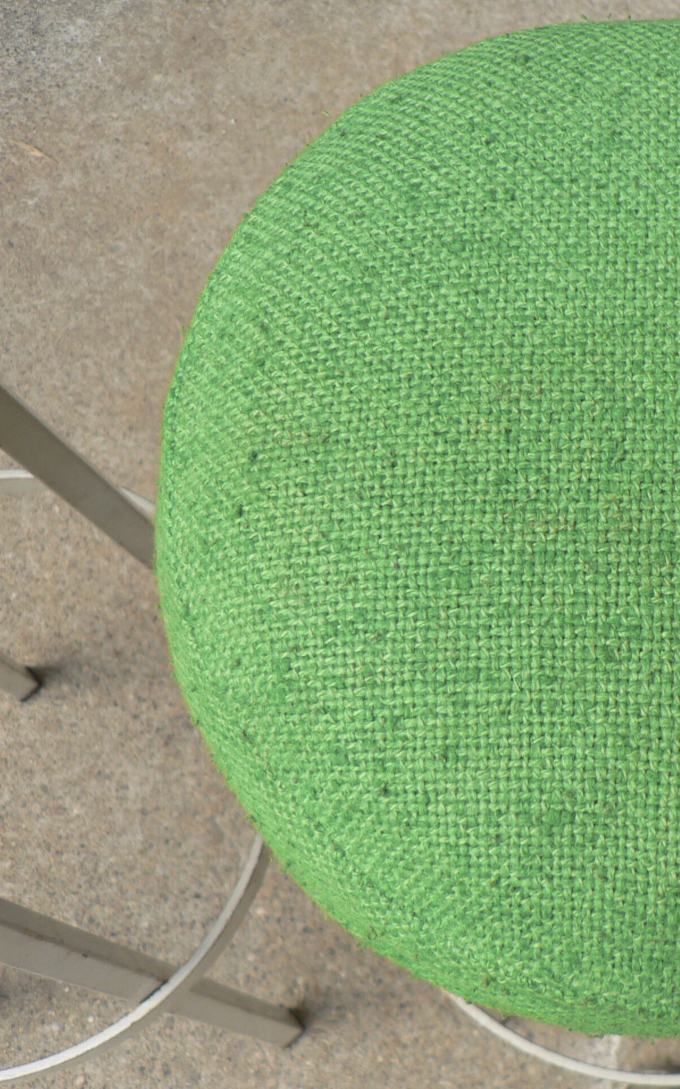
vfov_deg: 39.6
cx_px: 667
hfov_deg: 24.3
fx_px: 1512
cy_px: 545
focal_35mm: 51
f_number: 2.8
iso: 80
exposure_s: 1/200
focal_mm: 6
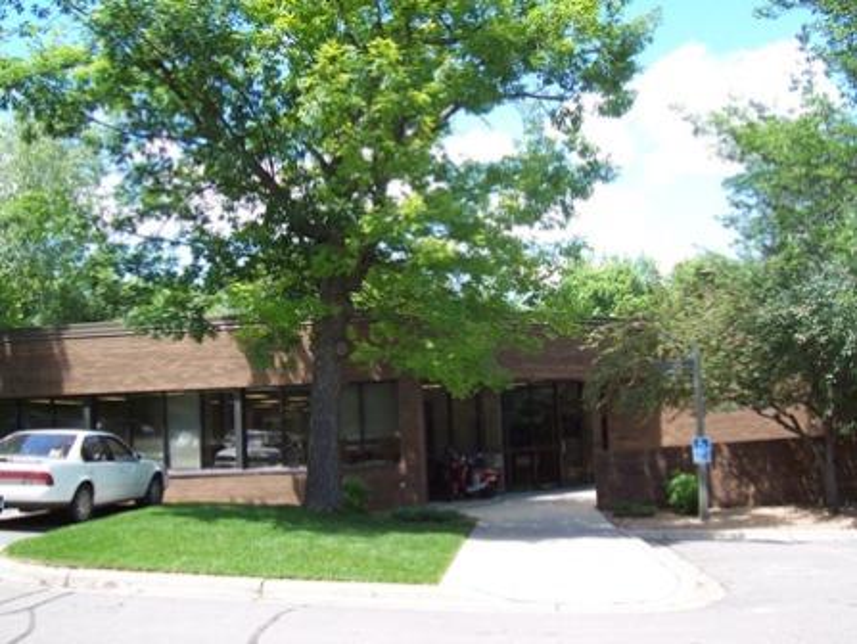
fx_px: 917
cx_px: 428
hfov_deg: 50.1
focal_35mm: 37
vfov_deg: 38.7
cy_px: 322
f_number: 2.8
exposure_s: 1/350
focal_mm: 5.6
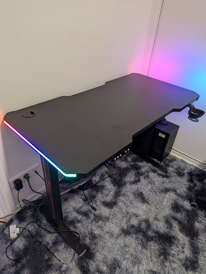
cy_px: 137
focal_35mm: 24
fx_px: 190
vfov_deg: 71.5
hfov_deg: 56.9
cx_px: 103
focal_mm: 6.81
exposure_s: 1/25
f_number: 1.85
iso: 183
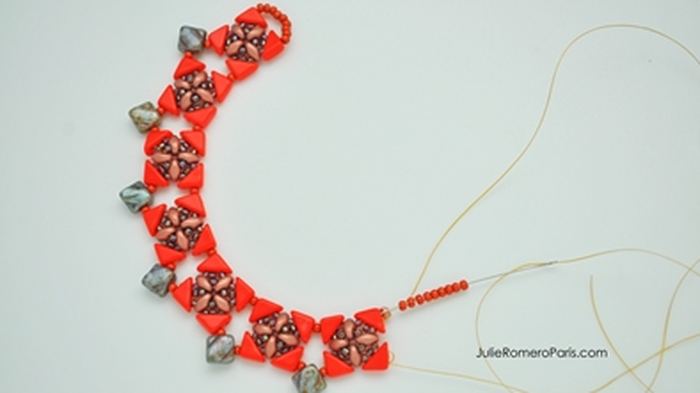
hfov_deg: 31.5
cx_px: 346
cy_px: 210
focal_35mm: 67
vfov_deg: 18.0
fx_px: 1243
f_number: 5.6
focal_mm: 42
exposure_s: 1/125
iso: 200
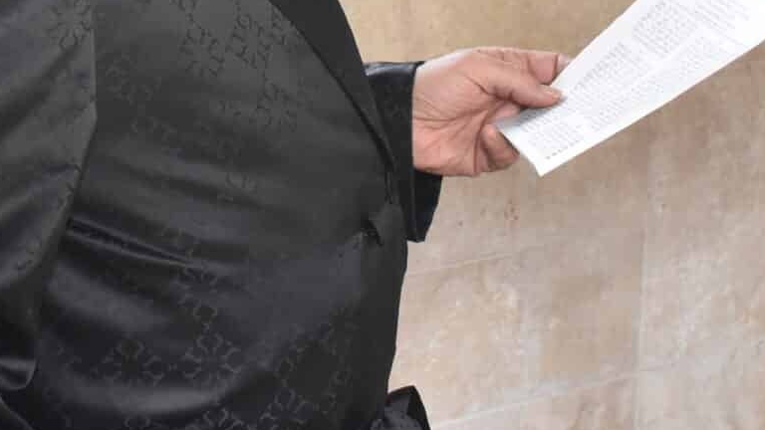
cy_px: -160
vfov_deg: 12.1
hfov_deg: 22.1
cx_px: 313
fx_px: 1955
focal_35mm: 96
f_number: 5.6
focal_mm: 23
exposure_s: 1/100
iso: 1600
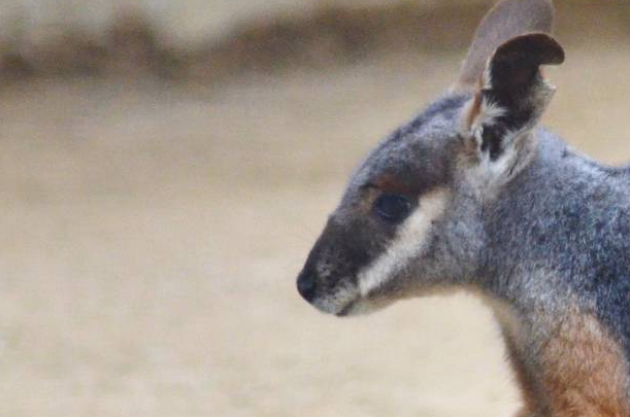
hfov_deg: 1.8
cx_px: 749
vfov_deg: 1.2
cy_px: 317
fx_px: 20595
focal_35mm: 1179
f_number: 5.6
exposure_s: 1/500
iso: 2500
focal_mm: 300
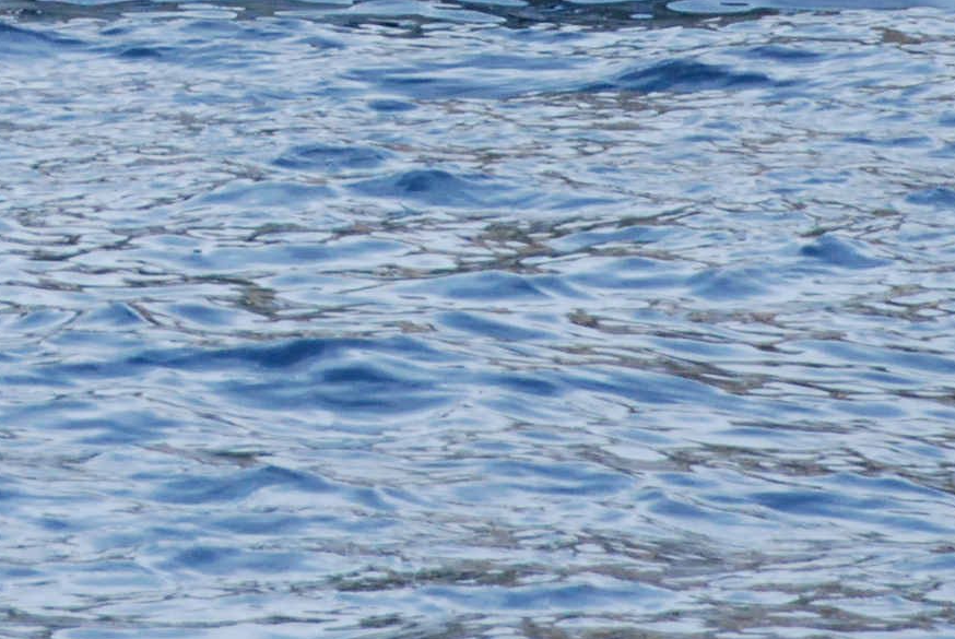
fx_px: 15882
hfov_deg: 3.4
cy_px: -736
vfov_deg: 2.3
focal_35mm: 598
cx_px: -620
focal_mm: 90
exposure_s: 1/1000
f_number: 8
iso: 800
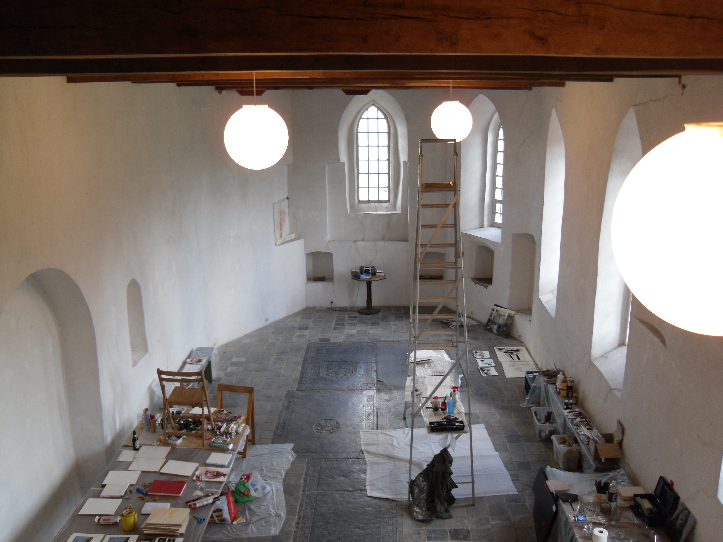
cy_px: 271
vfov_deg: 41.8
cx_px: 362
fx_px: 710
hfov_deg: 54.0
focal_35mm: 34
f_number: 2.8
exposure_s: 1/45
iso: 100
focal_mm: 6
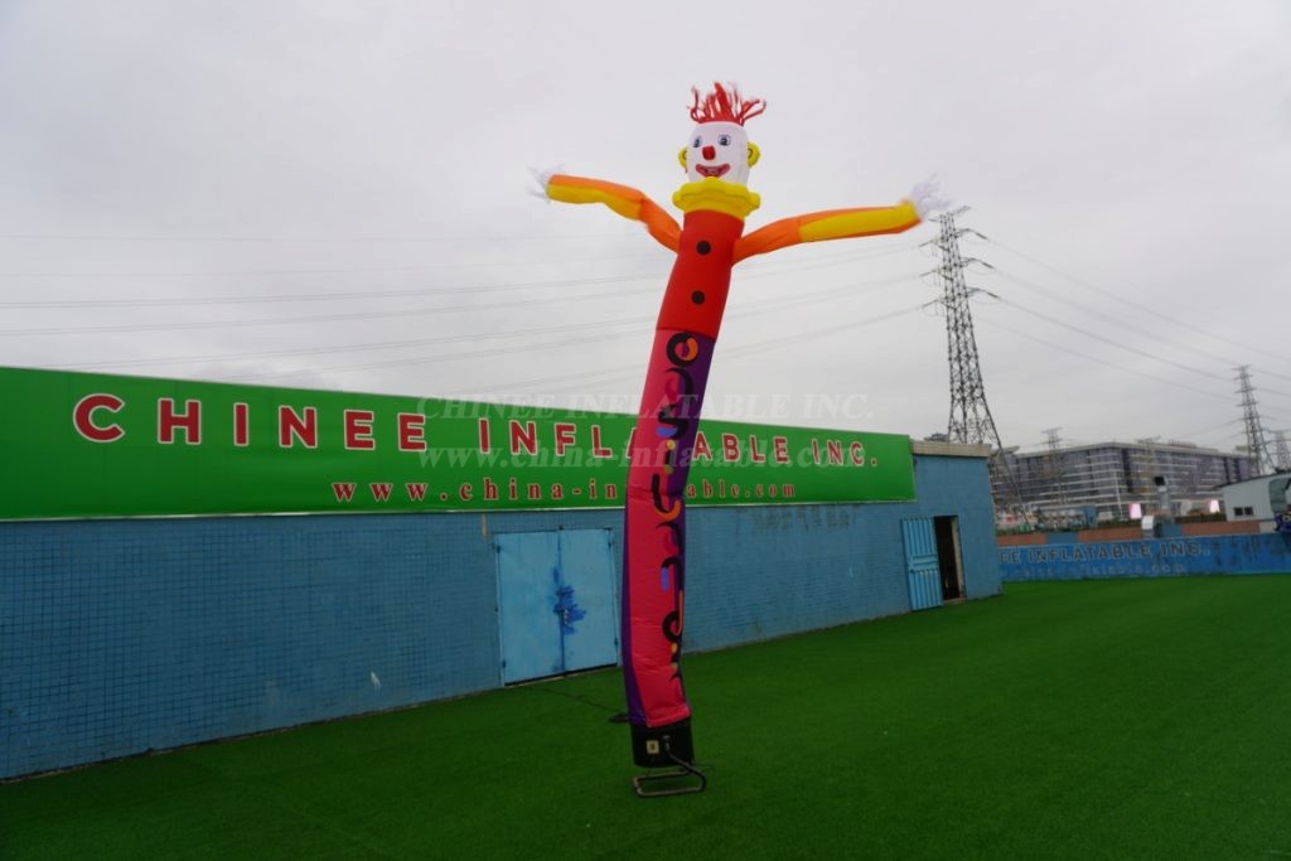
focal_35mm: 24
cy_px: 430
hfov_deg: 73.7
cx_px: 646
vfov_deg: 53.1
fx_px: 861
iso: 100
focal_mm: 16
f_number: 4.5
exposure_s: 1/80
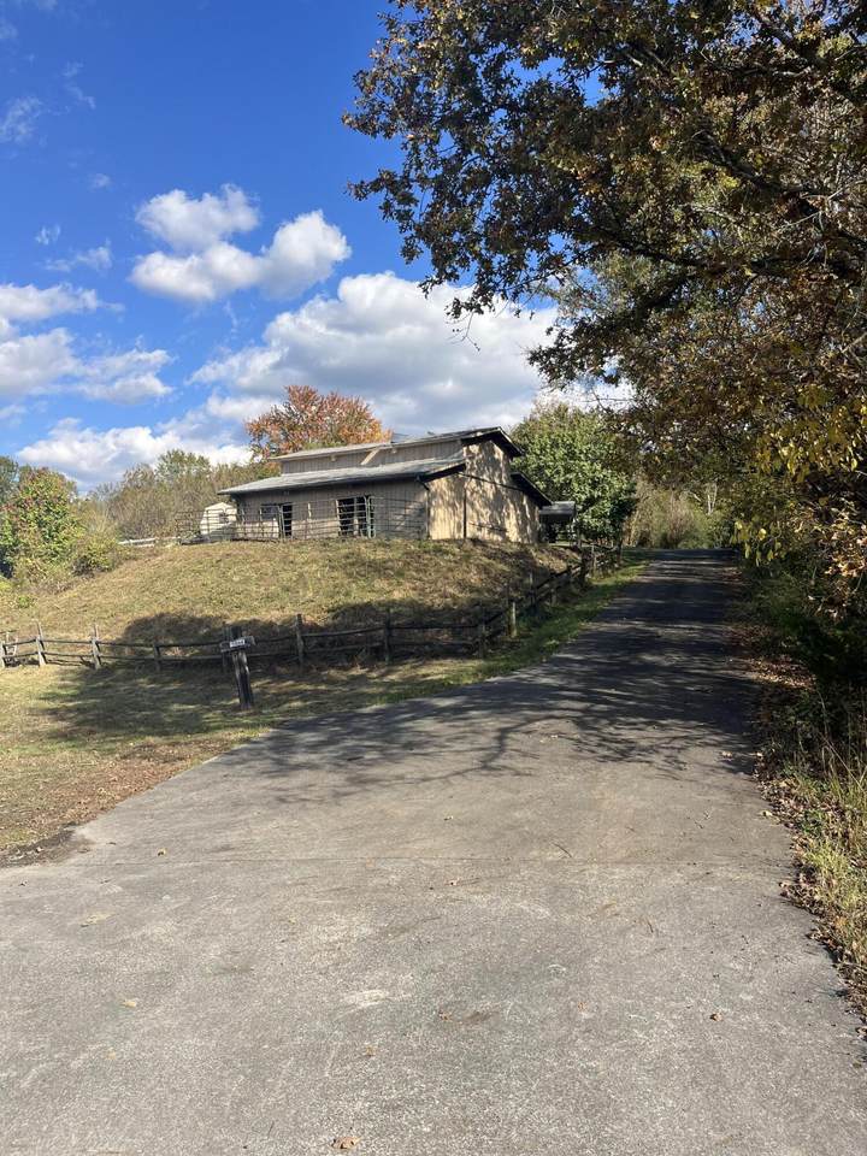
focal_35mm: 26
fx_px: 868
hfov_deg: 53.1
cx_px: 434
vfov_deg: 67.3
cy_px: 578
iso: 50
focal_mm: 5.1
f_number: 1.6
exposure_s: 1/2222
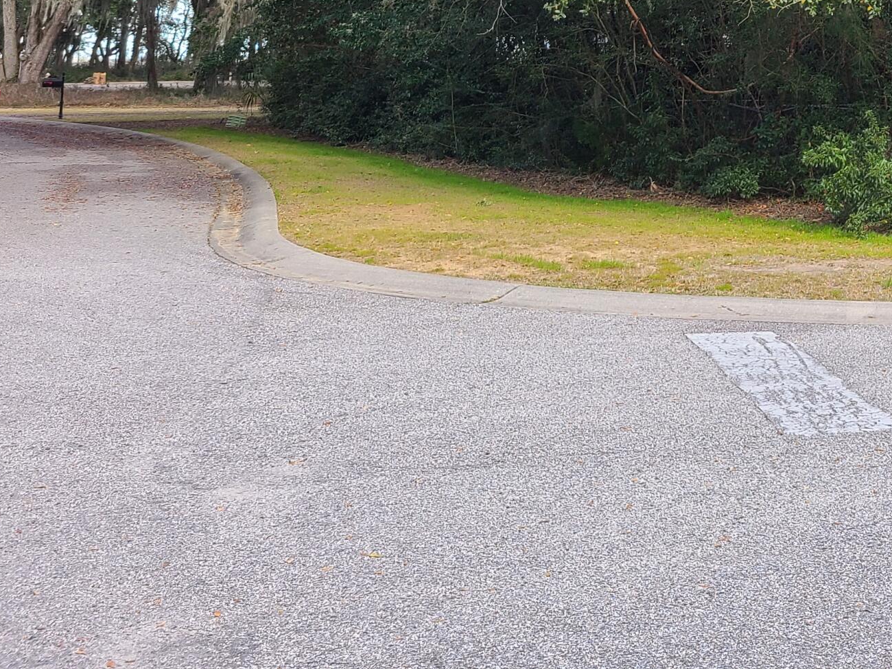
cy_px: -100
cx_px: 1019
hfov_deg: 28.7
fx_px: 1546
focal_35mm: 60
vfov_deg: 22.7
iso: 40
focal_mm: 5.4
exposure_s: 1/321
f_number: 1.8
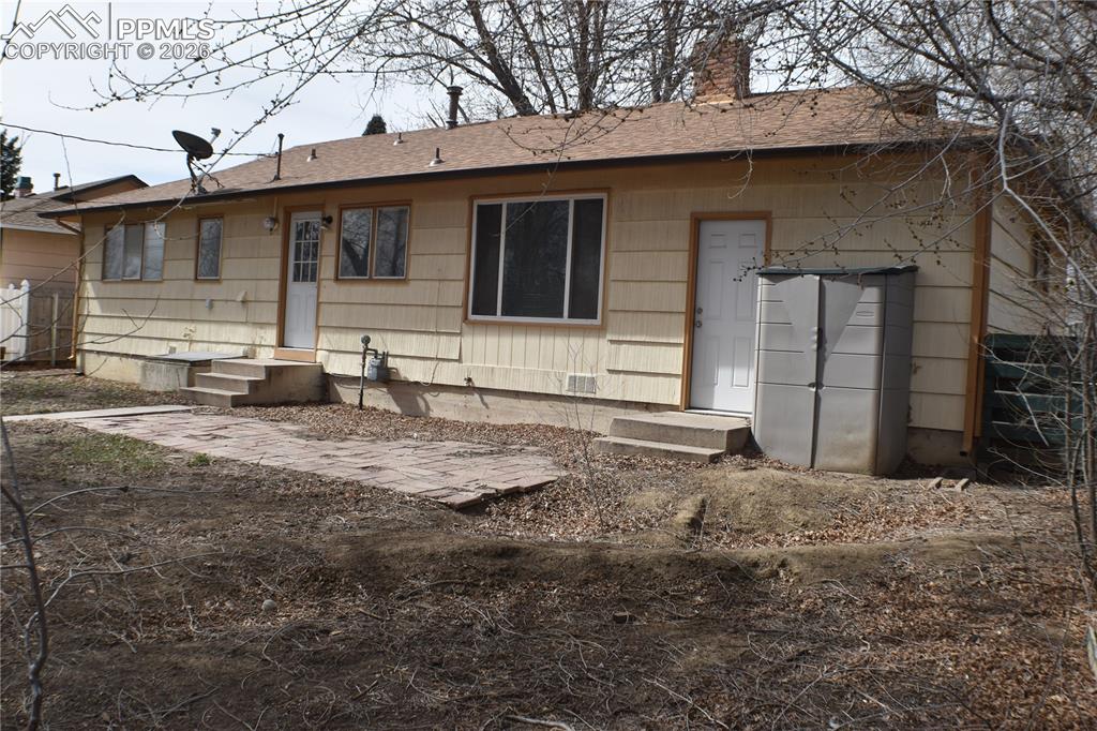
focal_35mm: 42
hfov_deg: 46.4
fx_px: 1279
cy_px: 366
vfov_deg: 31.9
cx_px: 548
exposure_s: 1/400
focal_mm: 28
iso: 200
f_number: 10
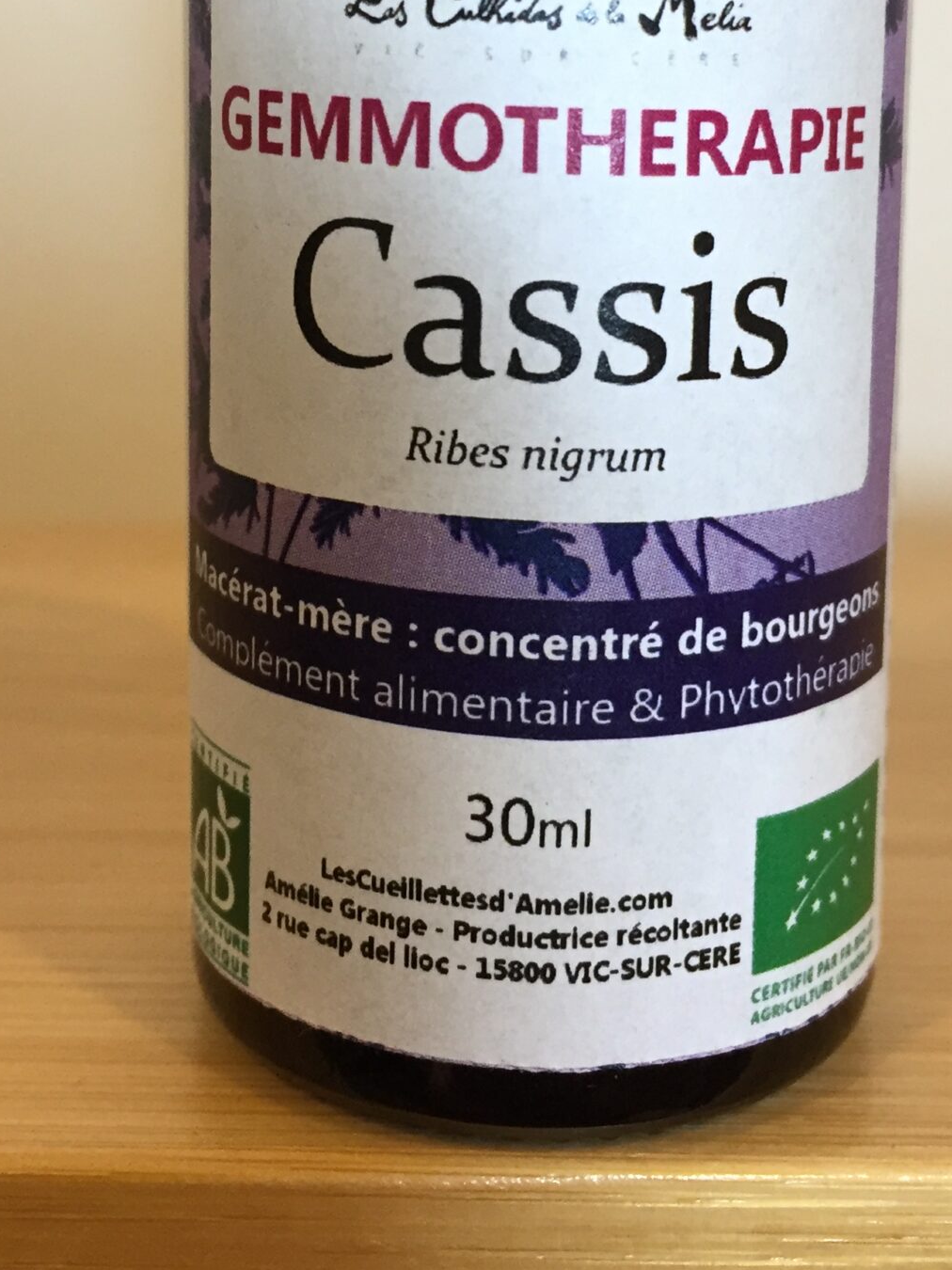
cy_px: 218
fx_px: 2017
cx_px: 471
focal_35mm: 55
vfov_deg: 33.7
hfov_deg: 26.6
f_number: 2.2
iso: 80
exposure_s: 1/33
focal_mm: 4.15
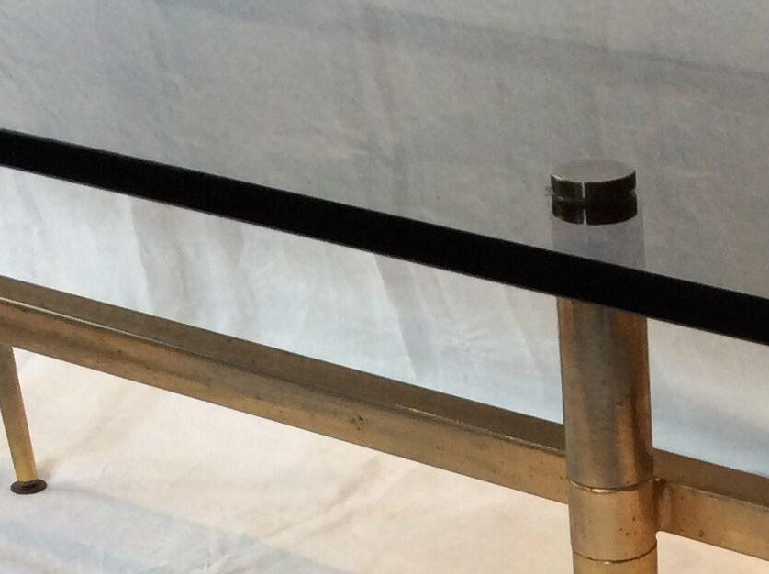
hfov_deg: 19.1
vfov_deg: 14.3
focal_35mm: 99
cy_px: 755
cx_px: 823
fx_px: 2196
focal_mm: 3.3
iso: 50
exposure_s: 1/25
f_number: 2.4
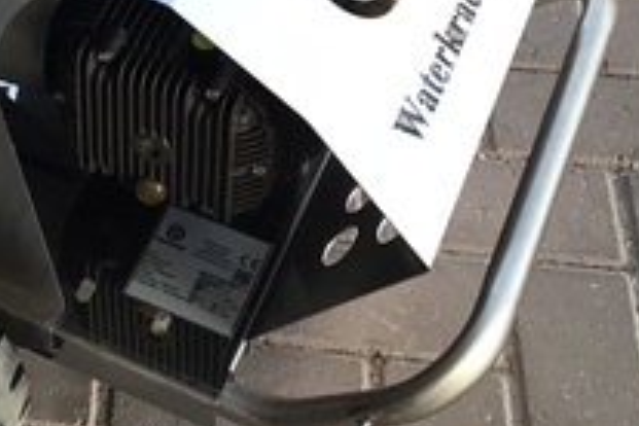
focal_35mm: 90
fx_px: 1597
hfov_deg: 20.9
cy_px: -173
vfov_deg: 14.4
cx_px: -157
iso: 20
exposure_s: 1/124
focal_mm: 3.99
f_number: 1.8
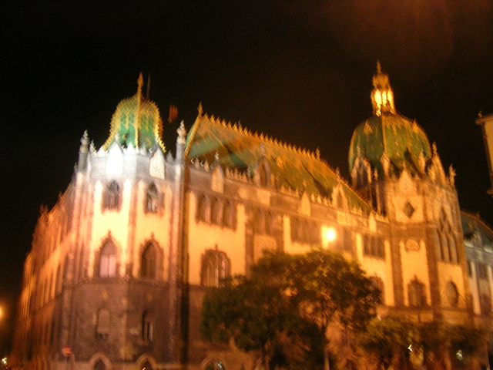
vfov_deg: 40.7
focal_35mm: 35
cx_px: 246
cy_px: 185
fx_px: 498
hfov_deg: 52.6
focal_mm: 5.4
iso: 200
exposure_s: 1/2.4
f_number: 2.8
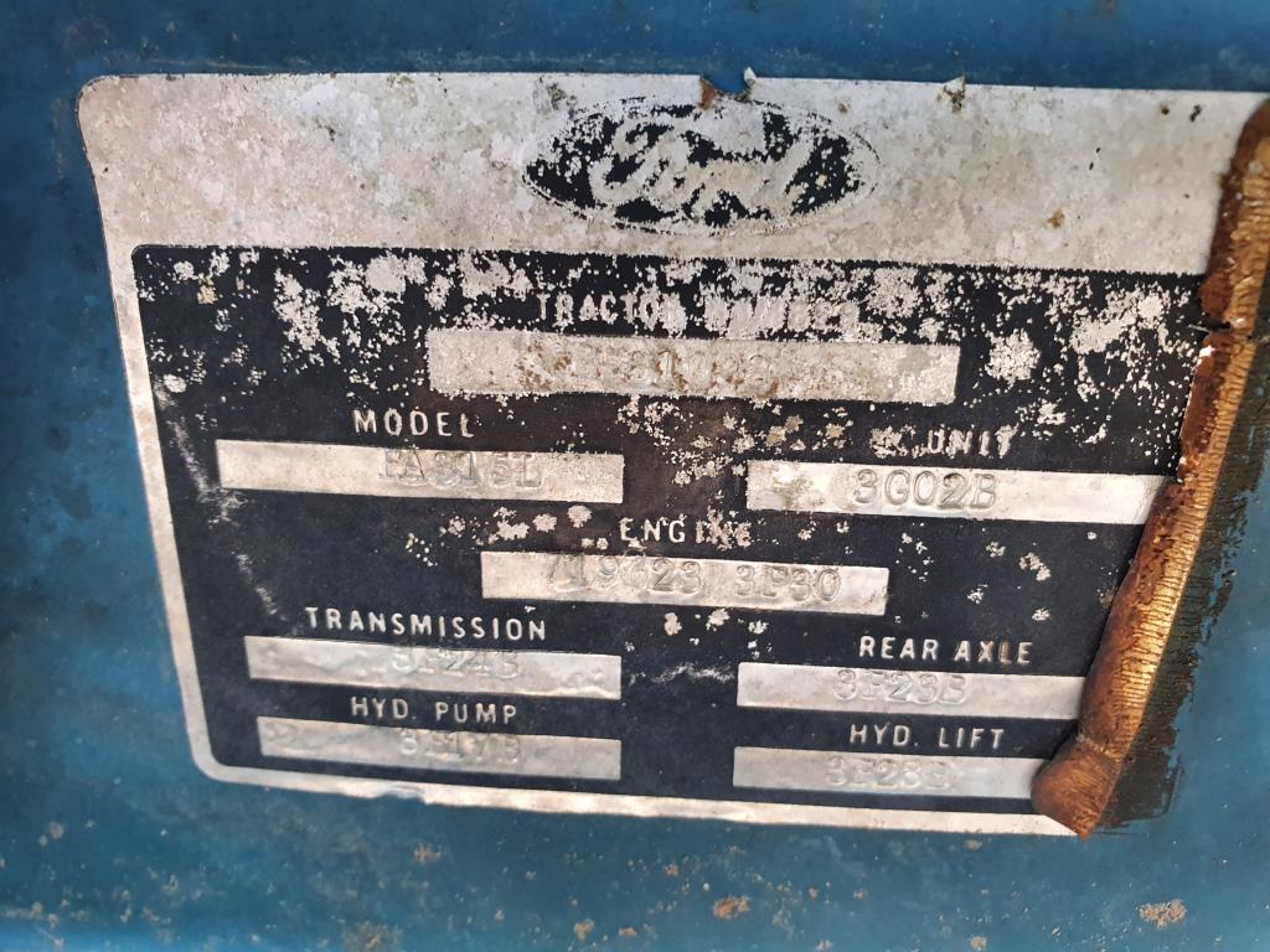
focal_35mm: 26
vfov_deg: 53.1
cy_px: 476
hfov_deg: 67.3
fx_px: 954
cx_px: 635
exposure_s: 1/50
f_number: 2.4
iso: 250
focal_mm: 4.32
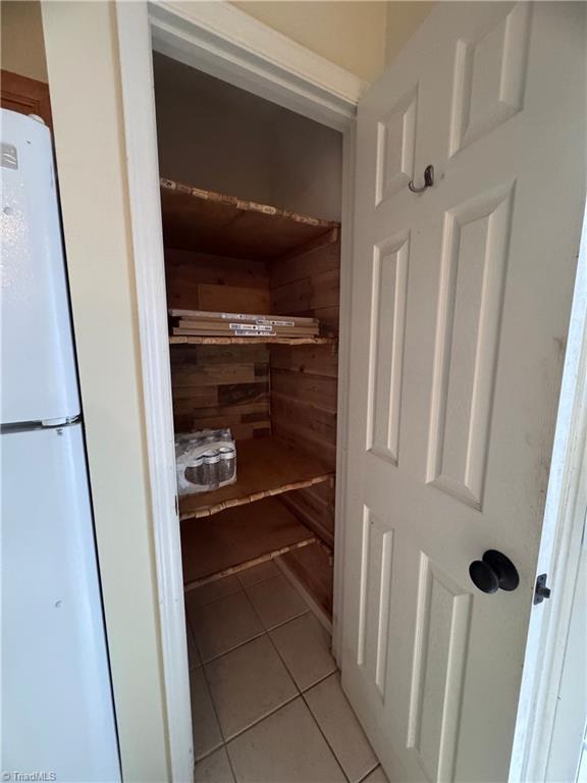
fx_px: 317
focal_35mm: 14
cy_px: 392
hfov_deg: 85.7
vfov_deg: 102.1
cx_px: 294
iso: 1000
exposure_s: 1/40
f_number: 2.2
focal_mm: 2.22
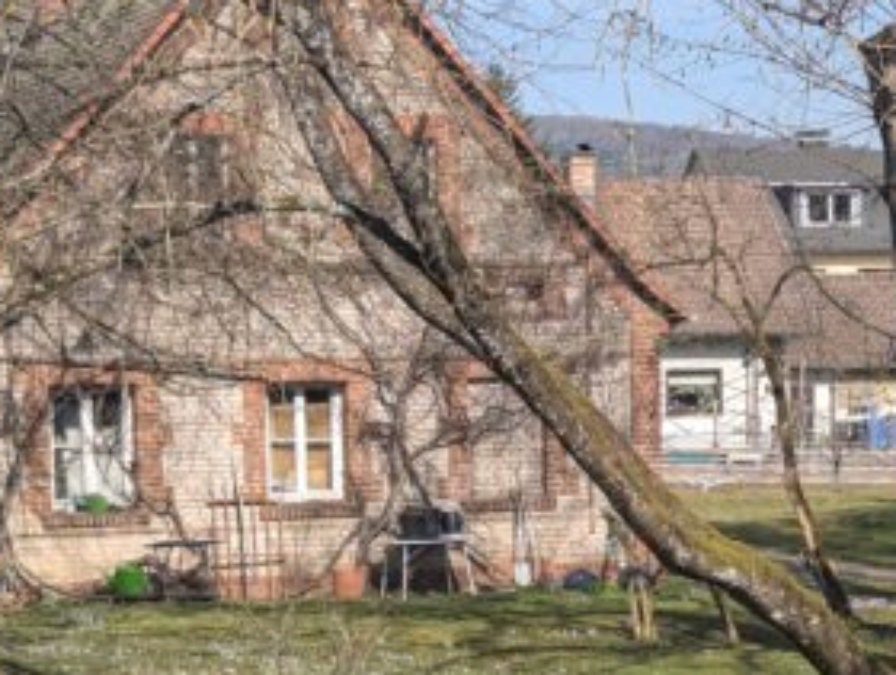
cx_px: 662
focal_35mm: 120
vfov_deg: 12.3
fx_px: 3111
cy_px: 625
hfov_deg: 16.3
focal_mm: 6.81
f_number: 1.85
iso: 43
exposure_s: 1/1520
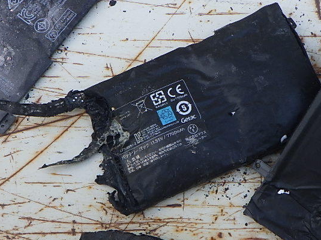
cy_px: 161
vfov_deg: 21.8
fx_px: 621
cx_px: 128
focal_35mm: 67
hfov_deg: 28.9
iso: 125
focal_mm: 5
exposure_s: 1/250
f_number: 4.2
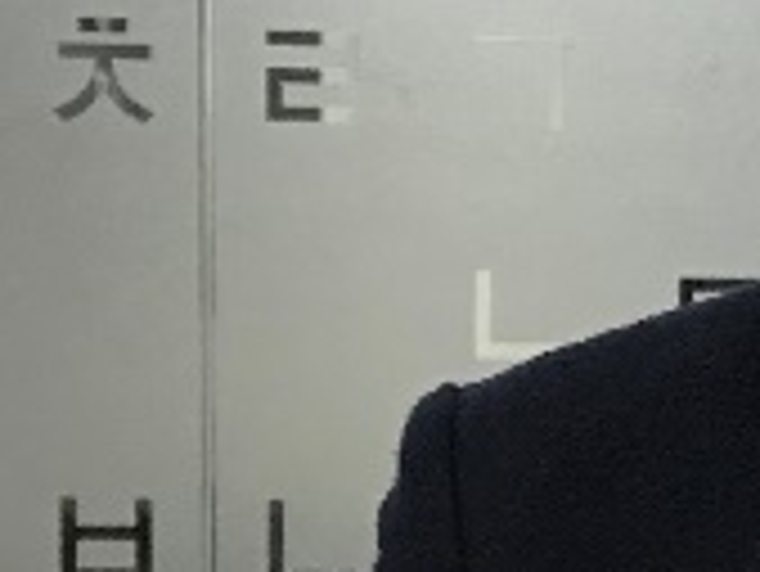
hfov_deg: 11.7
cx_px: 881
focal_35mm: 166
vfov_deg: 8.8
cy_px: 698
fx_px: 3647
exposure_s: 1/15
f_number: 1.8
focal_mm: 3.99
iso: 50
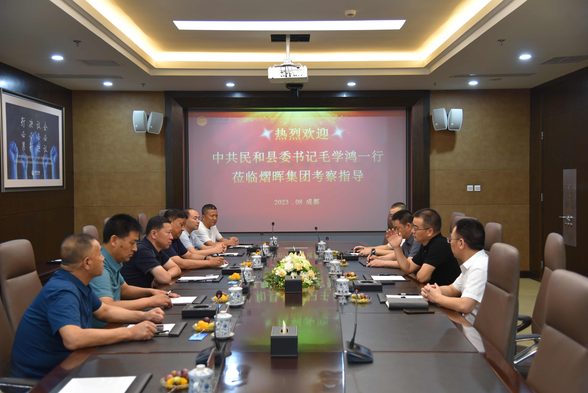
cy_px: 196
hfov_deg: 48.4
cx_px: 294
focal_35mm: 40
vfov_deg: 33.4
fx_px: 654
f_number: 4
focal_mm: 40
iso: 900
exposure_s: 1/60
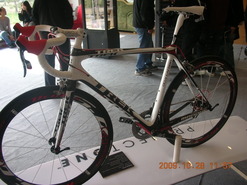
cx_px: 124
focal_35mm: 35
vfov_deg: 40.7
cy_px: 92
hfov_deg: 52.6
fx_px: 250
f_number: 3
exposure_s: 1/35.3
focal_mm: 5.8
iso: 50
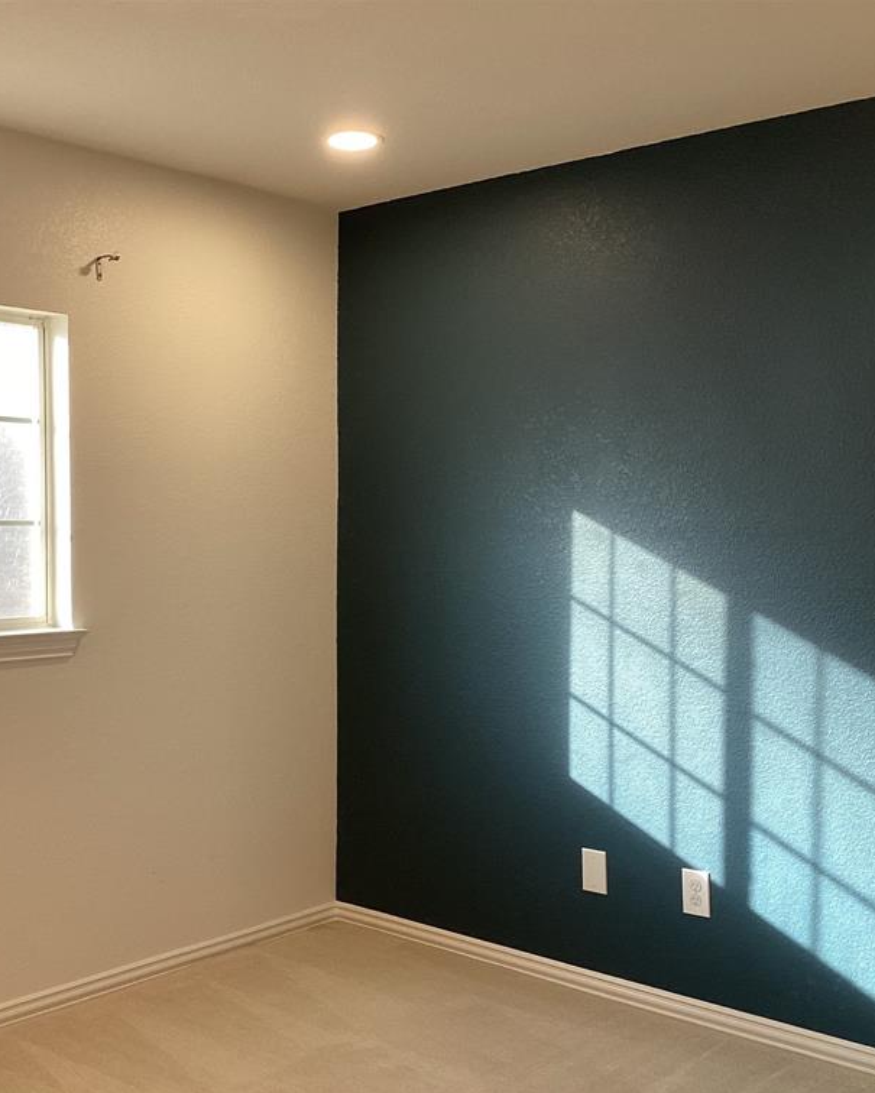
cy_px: 554
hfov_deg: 36.2
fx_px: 1327
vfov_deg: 44.8
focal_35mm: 41
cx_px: 307
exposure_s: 1/120
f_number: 2.4
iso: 100
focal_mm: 3.3
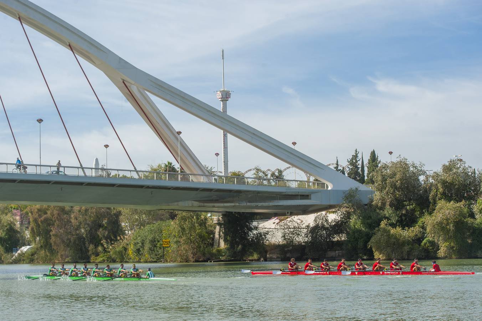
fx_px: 937
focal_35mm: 70
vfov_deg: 19.4
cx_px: 241
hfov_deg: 28.9
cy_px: 160
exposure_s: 1/1250
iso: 640
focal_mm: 70
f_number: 7.1
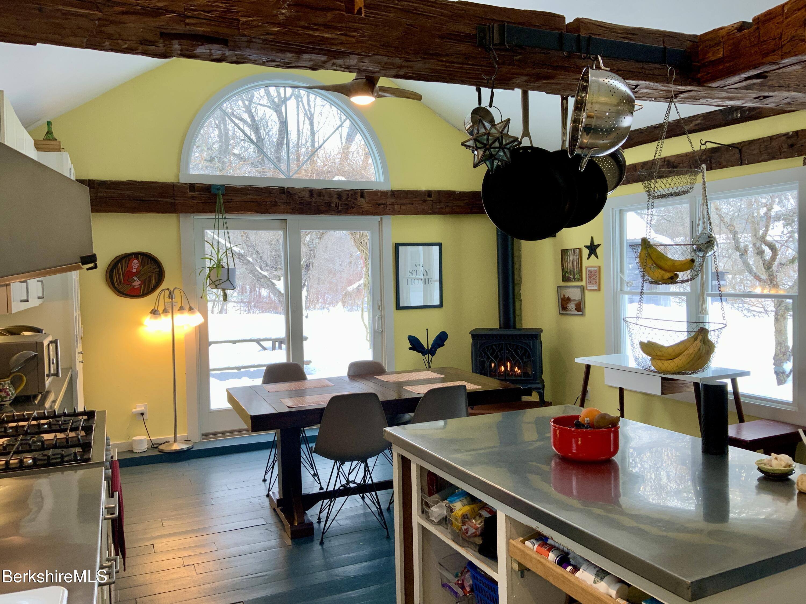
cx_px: 403
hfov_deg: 61.7
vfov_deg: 48.2
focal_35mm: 29
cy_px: 302
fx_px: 675
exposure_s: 1/120
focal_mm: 3
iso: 32
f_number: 1.8
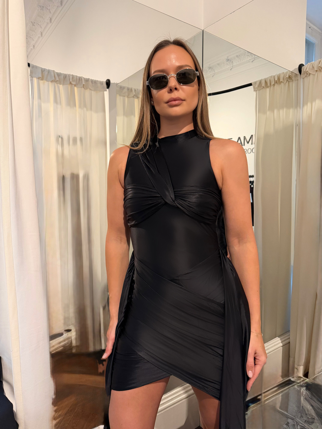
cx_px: 161
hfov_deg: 56.8
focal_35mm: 24
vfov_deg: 71.6
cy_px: 214
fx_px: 298
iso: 400
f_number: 1.78
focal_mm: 6.76
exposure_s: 1/60
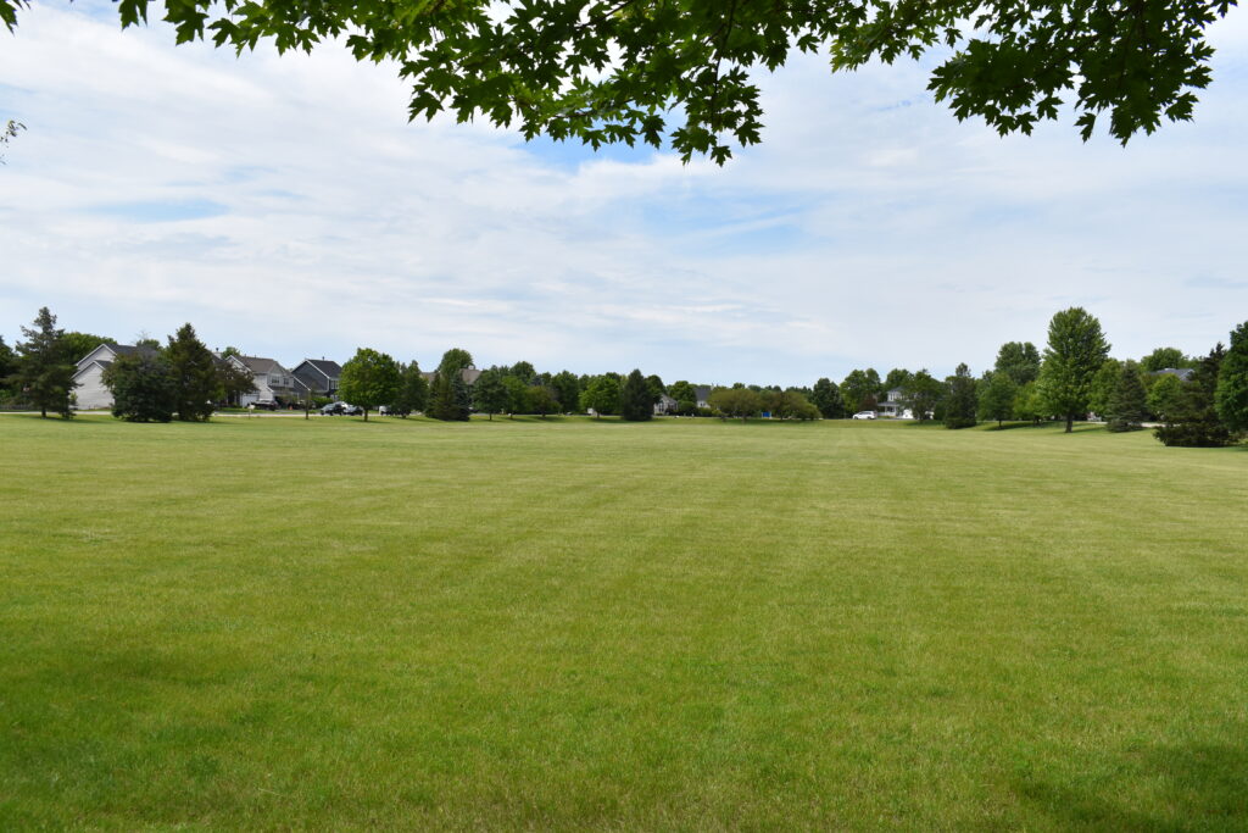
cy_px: 416
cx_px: 624
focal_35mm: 33
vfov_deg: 40.0
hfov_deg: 57.2
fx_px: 1144
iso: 200
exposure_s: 1/400
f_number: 10
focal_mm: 22
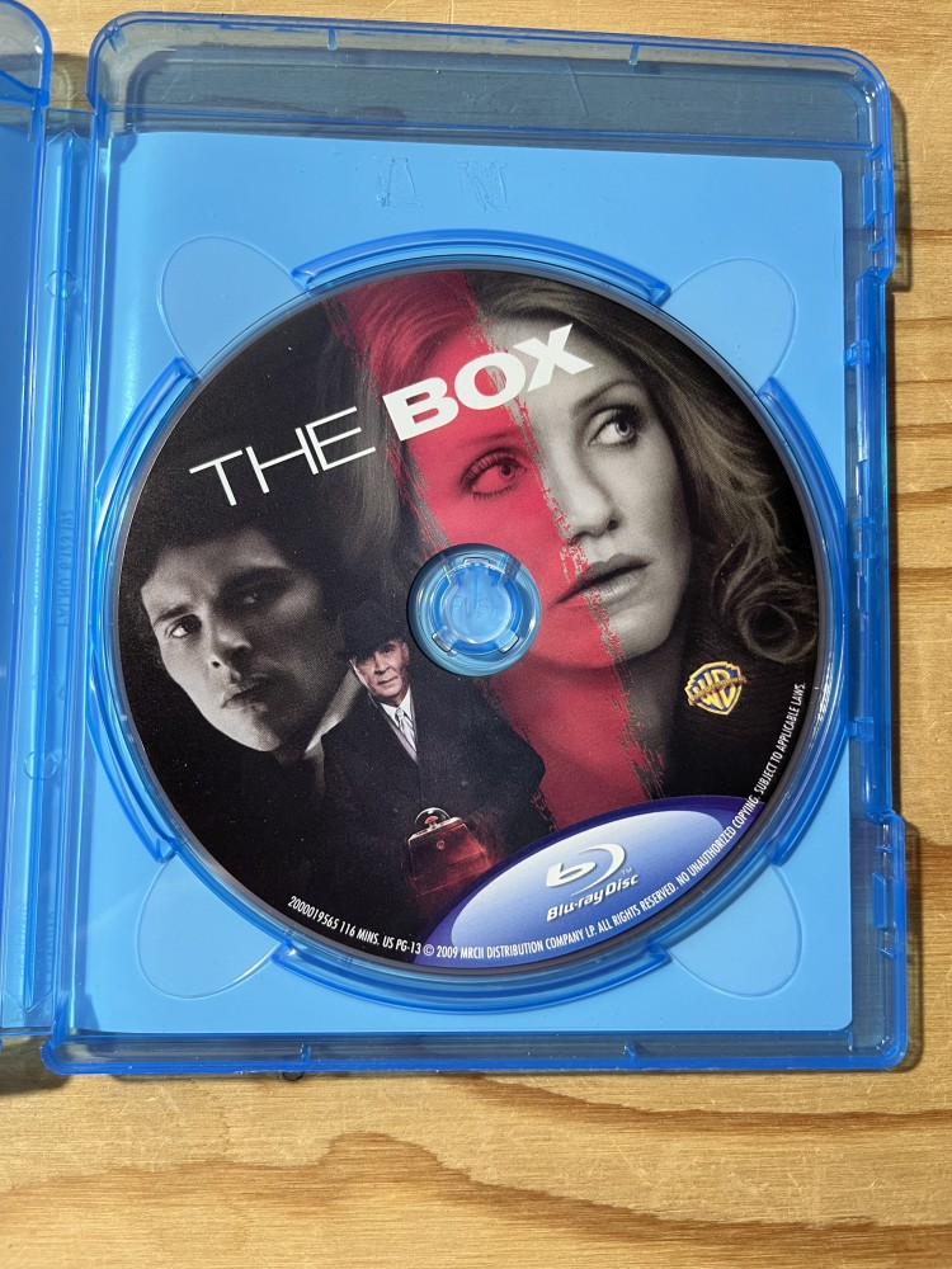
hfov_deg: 53.1
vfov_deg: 67.3
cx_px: 476
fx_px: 953
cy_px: 634
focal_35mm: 26
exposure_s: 1/60
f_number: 1.6
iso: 160
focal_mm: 5.1
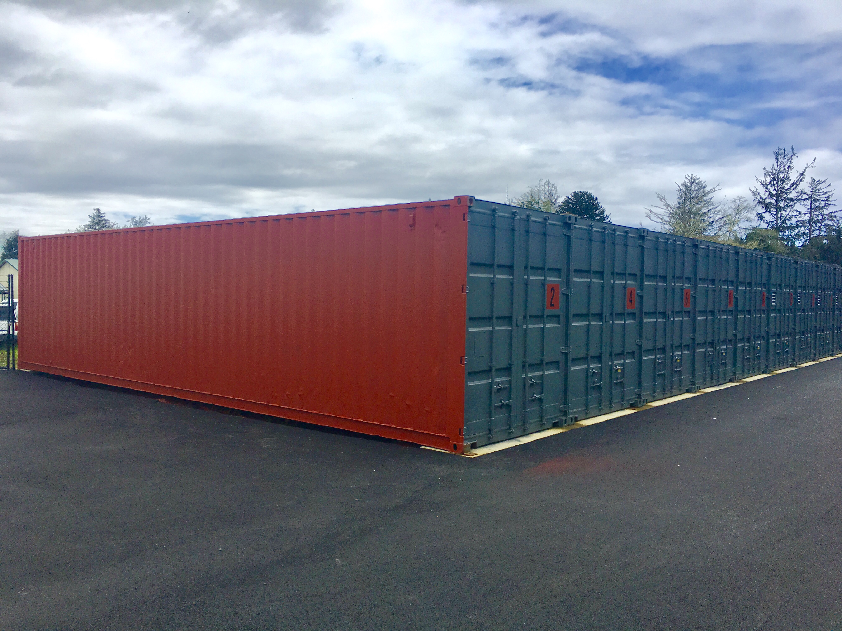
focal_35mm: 29
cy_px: 316
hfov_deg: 61.7
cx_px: 421
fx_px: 705
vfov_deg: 48.2
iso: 25
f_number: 2.2
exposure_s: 1/1876
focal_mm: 4.15
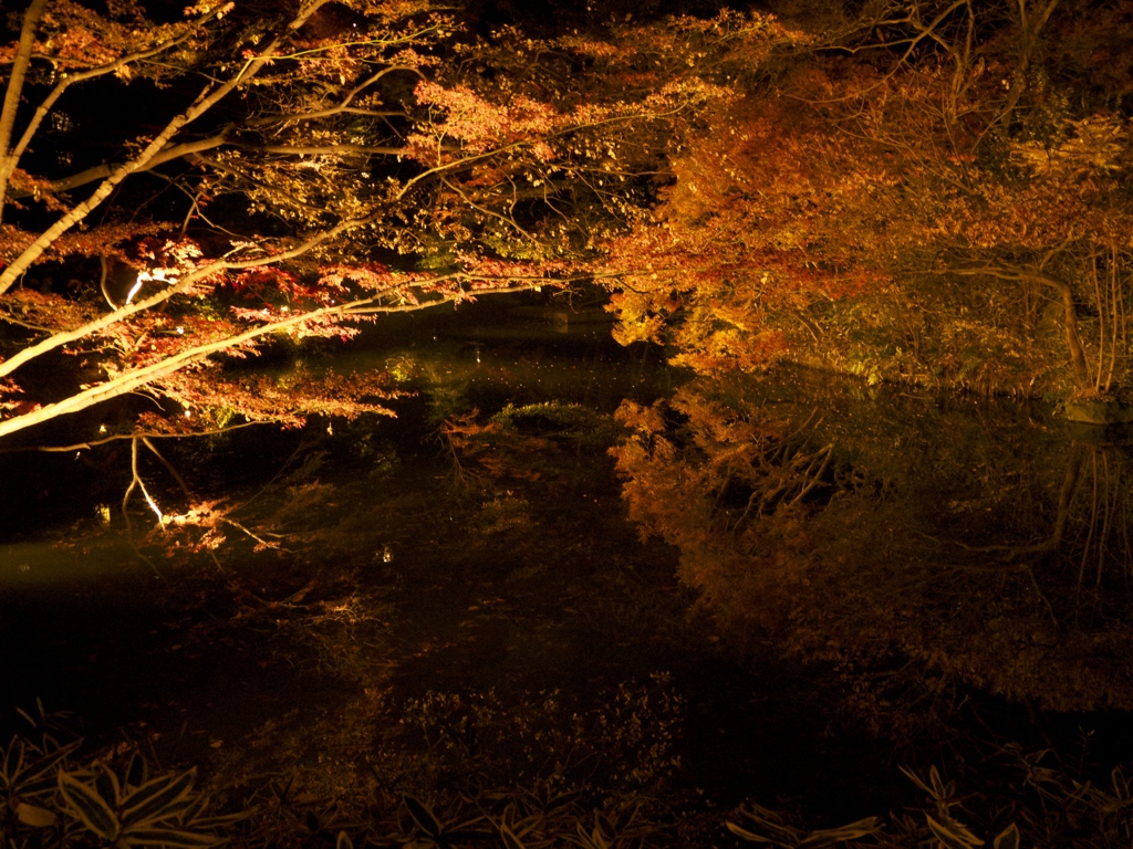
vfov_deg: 41.8
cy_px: 424
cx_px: 566
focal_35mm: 34
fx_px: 1113
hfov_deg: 54.0
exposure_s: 1/2.5
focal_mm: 17
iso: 1600
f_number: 4
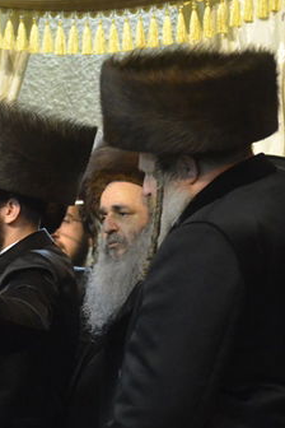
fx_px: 4322
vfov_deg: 5.7
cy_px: 326
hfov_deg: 3.8
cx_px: -102
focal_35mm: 364
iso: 3200
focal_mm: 102
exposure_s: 1/160
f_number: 4.8
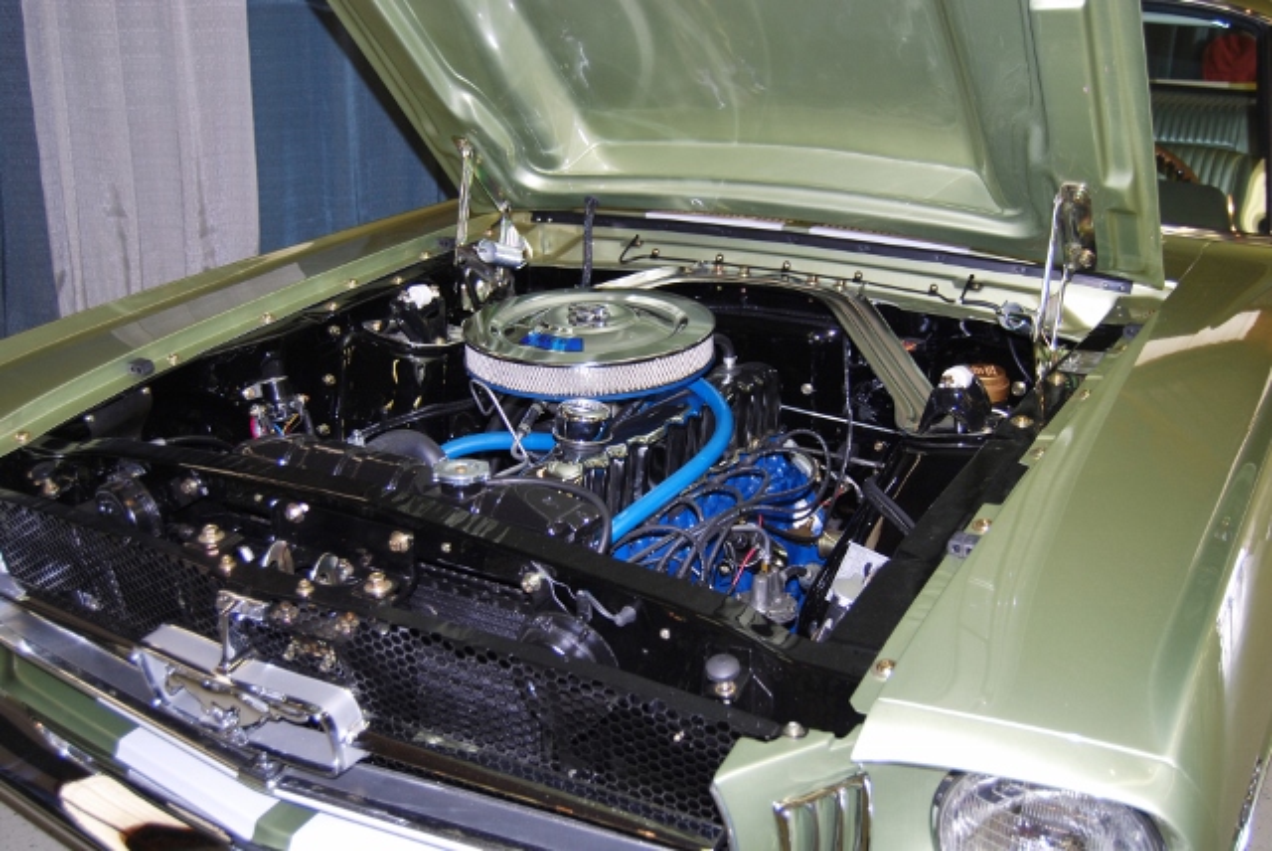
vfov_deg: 36.9
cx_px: 636
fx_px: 1273
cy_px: 426
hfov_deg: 53.1
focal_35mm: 36
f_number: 4
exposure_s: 1/60
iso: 200
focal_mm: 24
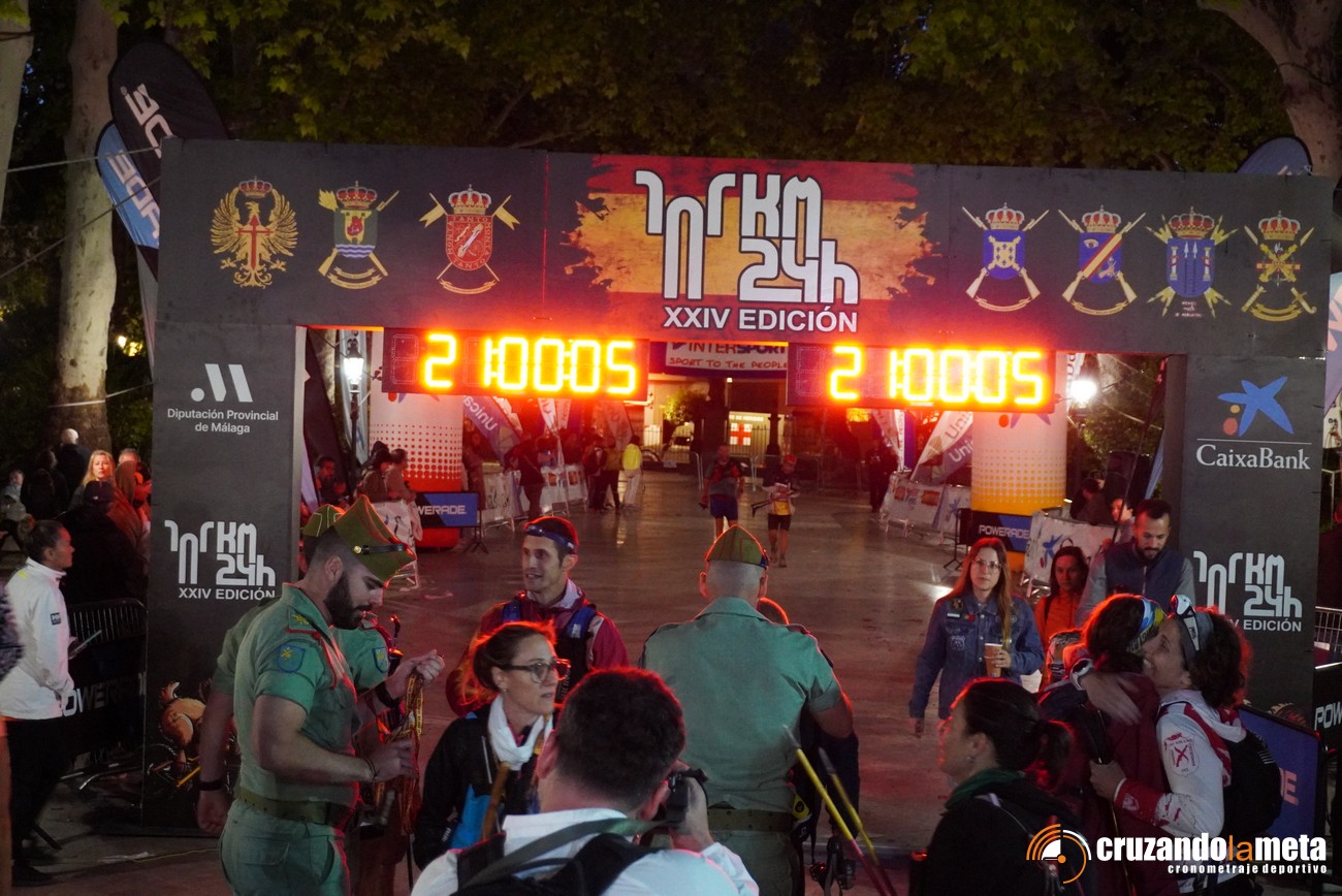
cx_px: 671
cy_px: 448
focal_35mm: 60
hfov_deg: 33.4
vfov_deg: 22.6
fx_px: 2238
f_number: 5.6
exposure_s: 1/40
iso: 6400
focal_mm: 40
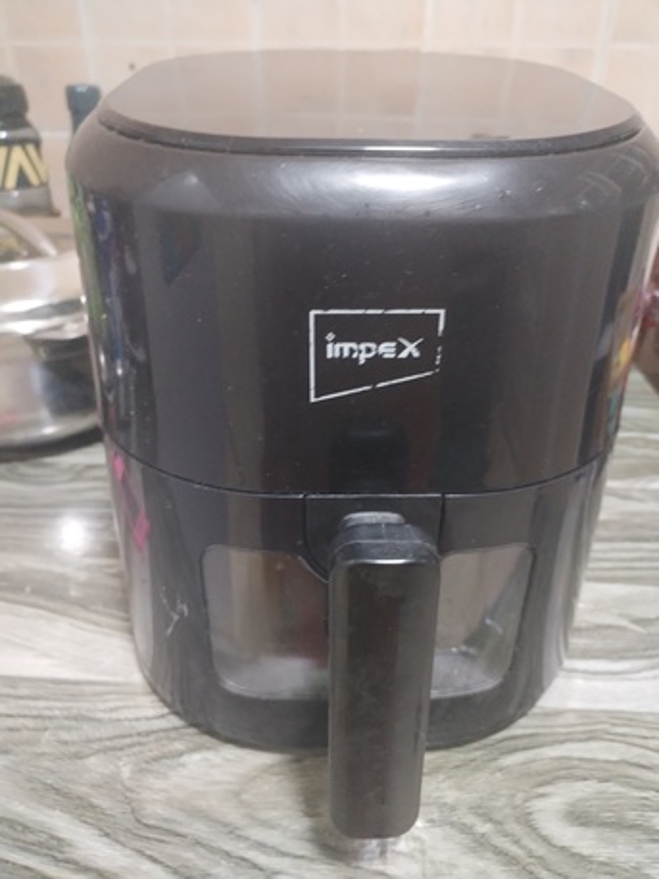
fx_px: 660
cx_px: 330
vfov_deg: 67.3
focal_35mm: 26
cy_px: 440
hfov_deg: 53.1
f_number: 1.8
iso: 1372
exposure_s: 1/16.7
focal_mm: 4.75
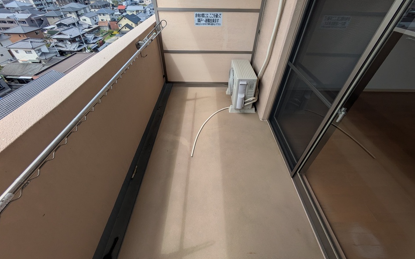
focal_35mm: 15
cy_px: 103
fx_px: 170
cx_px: 207
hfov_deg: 101.5
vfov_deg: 74.0
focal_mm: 1.83
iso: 49
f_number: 2.2
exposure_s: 1/1003
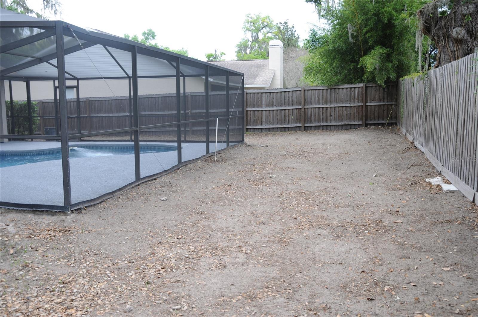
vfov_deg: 36.8
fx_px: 477
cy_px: 158
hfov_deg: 53.2
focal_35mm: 36
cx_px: 239
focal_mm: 24
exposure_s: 1/125
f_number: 5.6
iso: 200
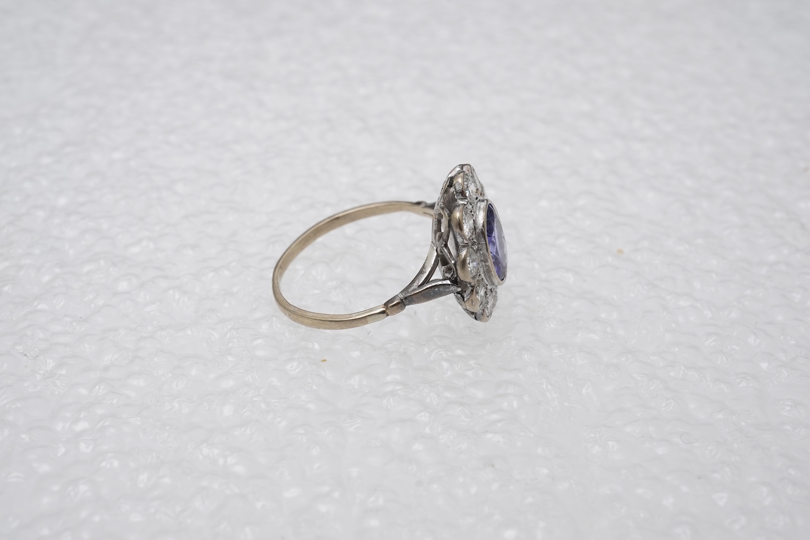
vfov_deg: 29.9
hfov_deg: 43.6
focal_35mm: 45
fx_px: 1013
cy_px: 270
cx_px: 405
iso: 400
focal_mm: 30
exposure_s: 1/125
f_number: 22
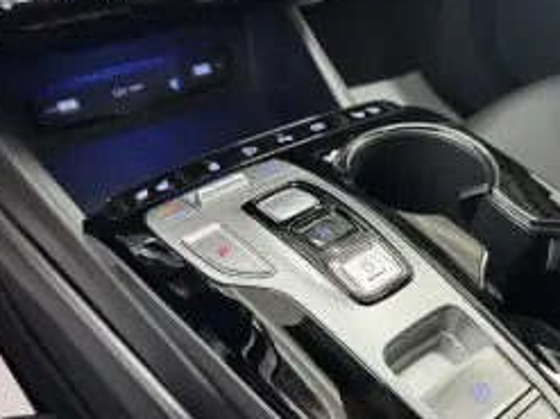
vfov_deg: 40.3
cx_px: 374
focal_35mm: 35
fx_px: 566
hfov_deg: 51.7
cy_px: 272
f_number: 1.78
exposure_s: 1/50
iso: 640
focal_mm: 6.76
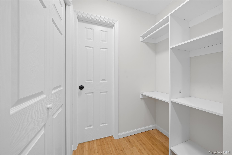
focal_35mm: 13
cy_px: 78
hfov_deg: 108.3
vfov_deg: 85.4
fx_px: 84
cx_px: 116
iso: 250
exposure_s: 1/2.5
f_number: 8
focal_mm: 13
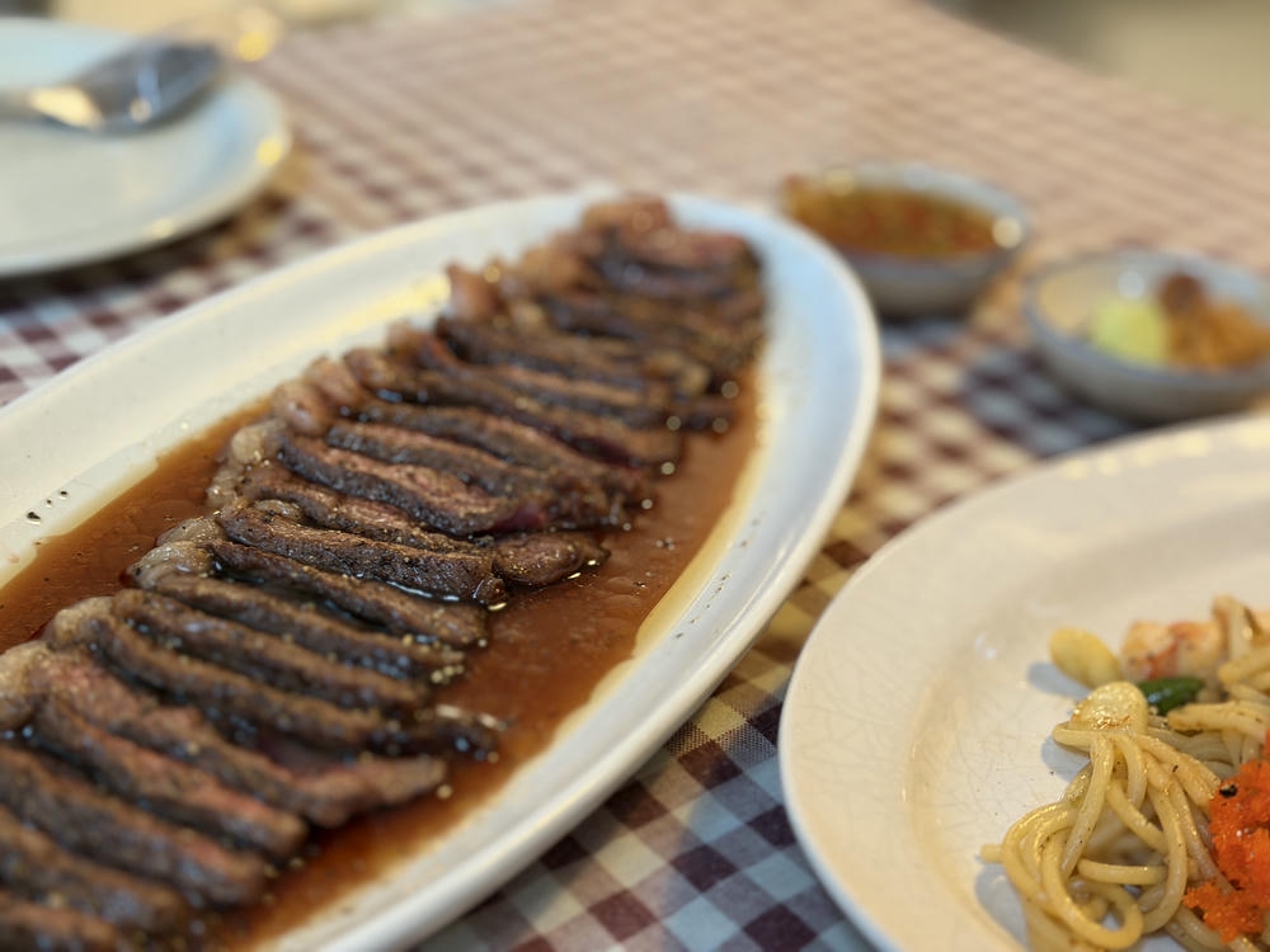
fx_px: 1761
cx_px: 635
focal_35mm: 48
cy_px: 476
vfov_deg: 30.3
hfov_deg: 39.7
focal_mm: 6.76
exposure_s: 1/46
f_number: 1.78
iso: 250
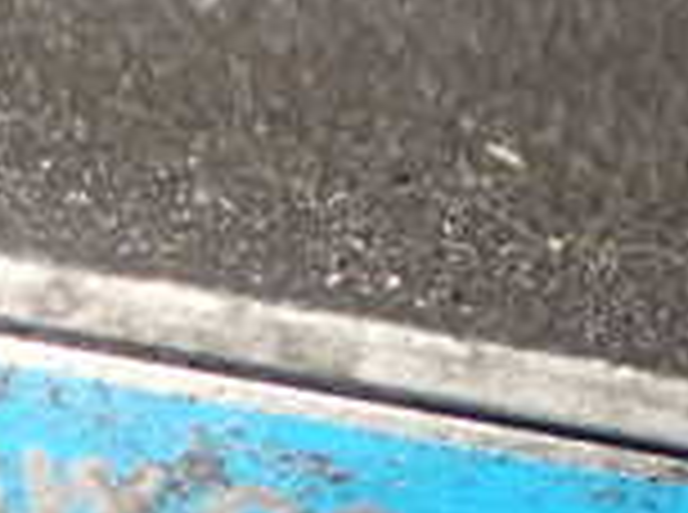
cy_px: 886
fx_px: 2340
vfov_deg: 11.7
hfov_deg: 16.3
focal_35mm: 118
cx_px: -45
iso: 800
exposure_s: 1/125
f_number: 2.3
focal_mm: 5.4
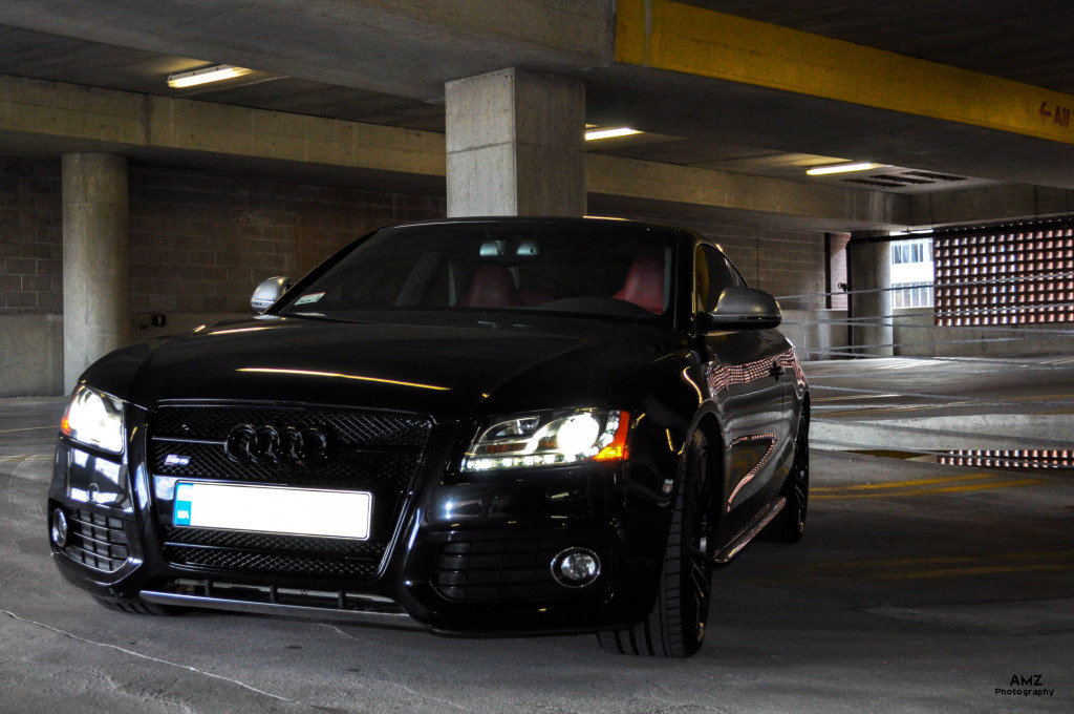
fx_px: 1520
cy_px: 357
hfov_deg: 38.9
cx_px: 537
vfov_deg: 26.4
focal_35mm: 51
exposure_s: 1/125
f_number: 5
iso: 720
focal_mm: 34
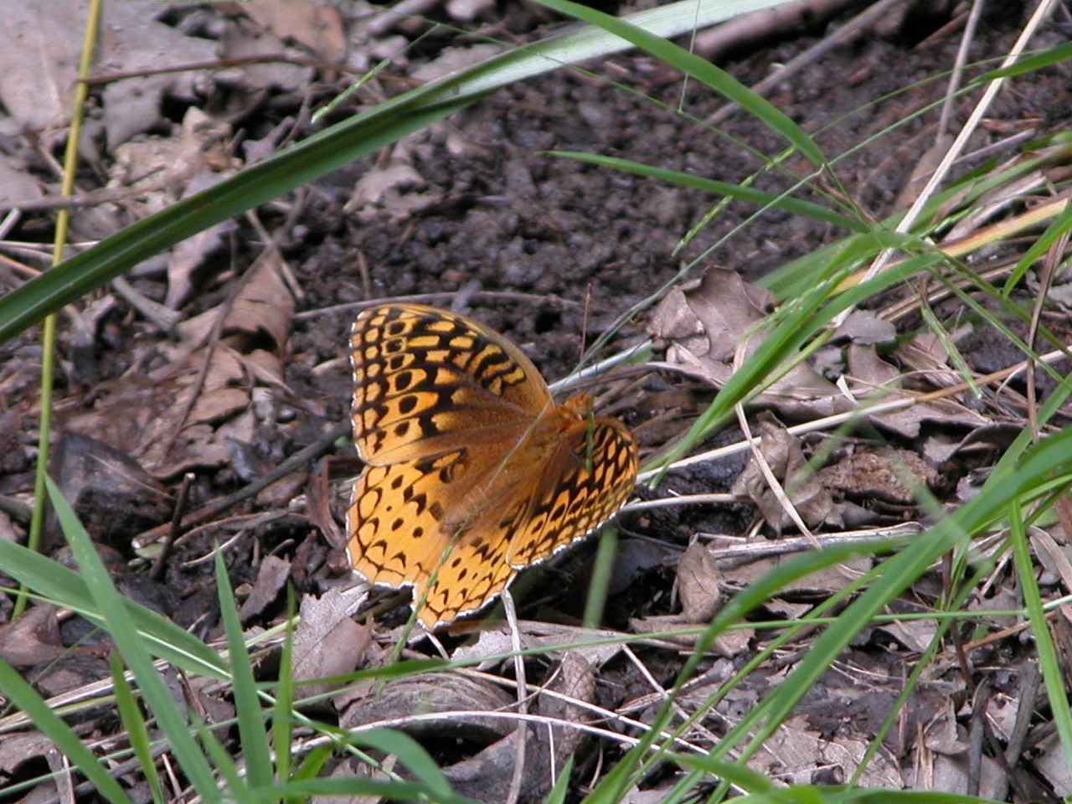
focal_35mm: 280
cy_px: 402
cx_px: 536
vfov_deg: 5.3
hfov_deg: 7.1
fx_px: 8671
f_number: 4.2
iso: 100
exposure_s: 1/56.2
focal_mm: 71.2
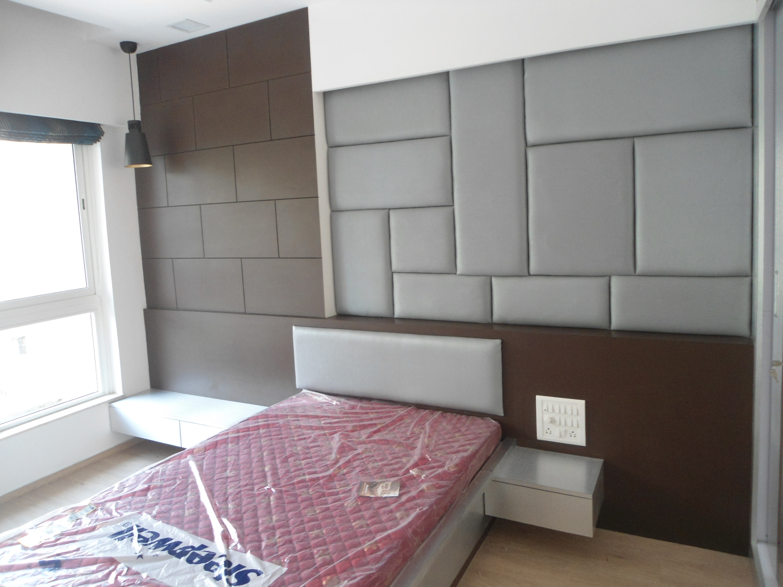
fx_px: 588
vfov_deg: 53.1
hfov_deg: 67.3
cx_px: 392
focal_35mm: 26
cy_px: 294
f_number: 2.8
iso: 200
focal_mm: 4.7
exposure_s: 1/30
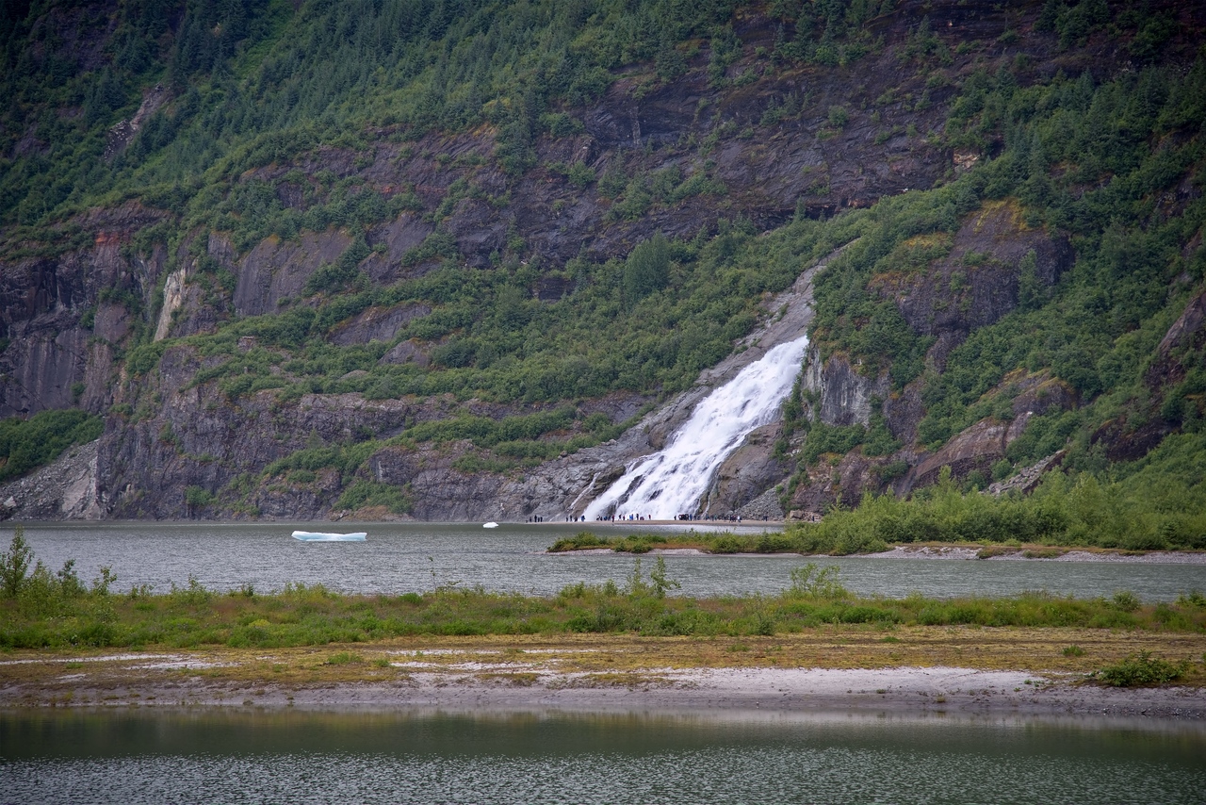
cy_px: 402
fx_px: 4021
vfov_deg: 11.4
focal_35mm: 120
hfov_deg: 17.1
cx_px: 603
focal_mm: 120
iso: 100
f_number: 4.5
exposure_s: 1/250
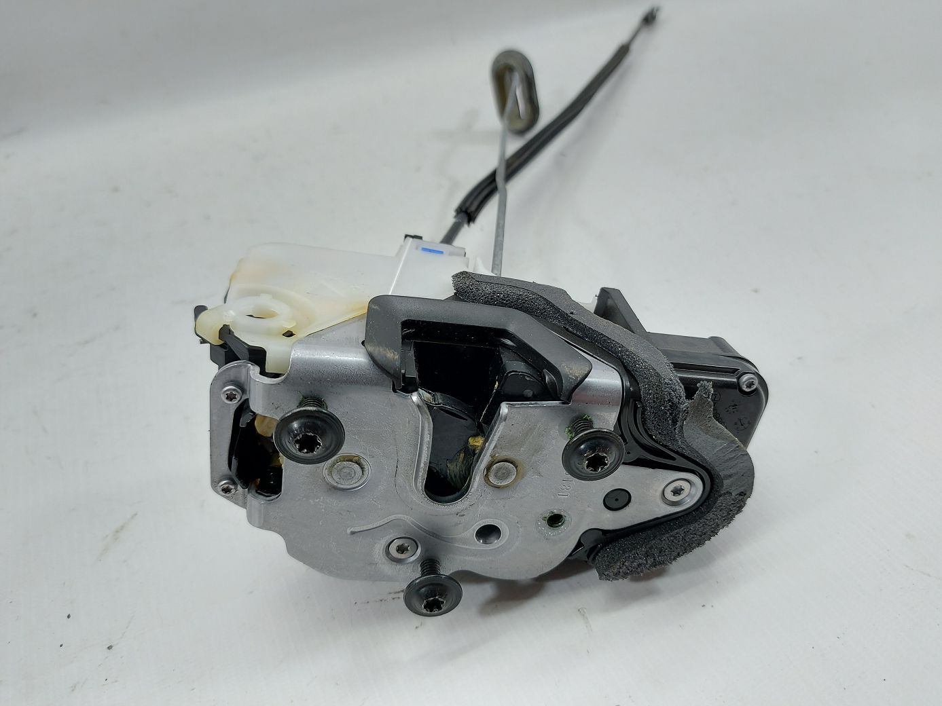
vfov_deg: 56.8
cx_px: 471
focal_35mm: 24
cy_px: 353
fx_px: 653
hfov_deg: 71.6
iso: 64
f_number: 1.8
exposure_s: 1/50
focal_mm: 5.23
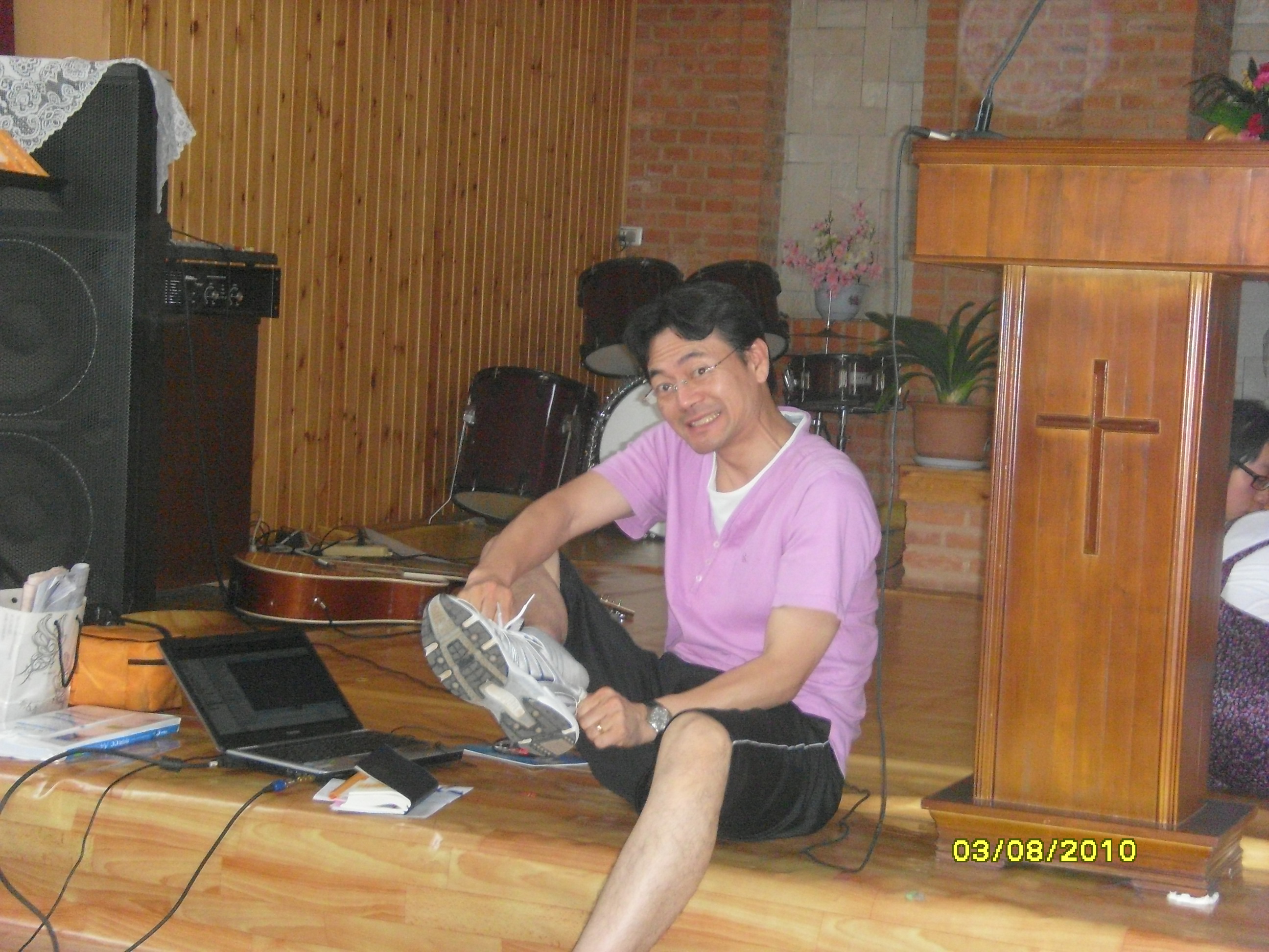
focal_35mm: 66
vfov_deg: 22.3
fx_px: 2420
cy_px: 476
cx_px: 634
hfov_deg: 29.4
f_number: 4.2
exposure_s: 1/60
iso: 100
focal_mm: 11
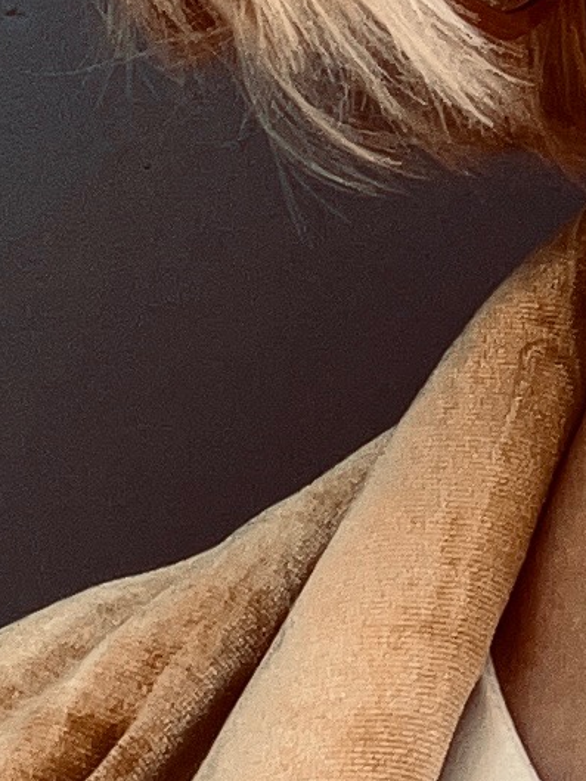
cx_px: 1204
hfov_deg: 8.1
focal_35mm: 175
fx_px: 3948
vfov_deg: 11.0
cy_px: -214
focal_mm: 2.71
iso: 50
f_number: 2.2
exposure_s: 1/121
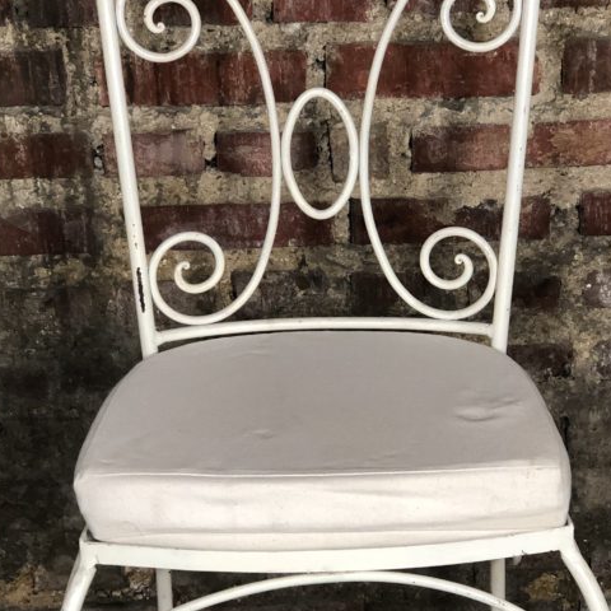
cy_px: 377
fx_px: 1957
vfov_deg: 17.7
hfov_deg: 17.7
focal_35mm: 98
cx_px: 354
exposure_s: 1/33
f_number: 2.4
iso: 125
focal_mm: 6
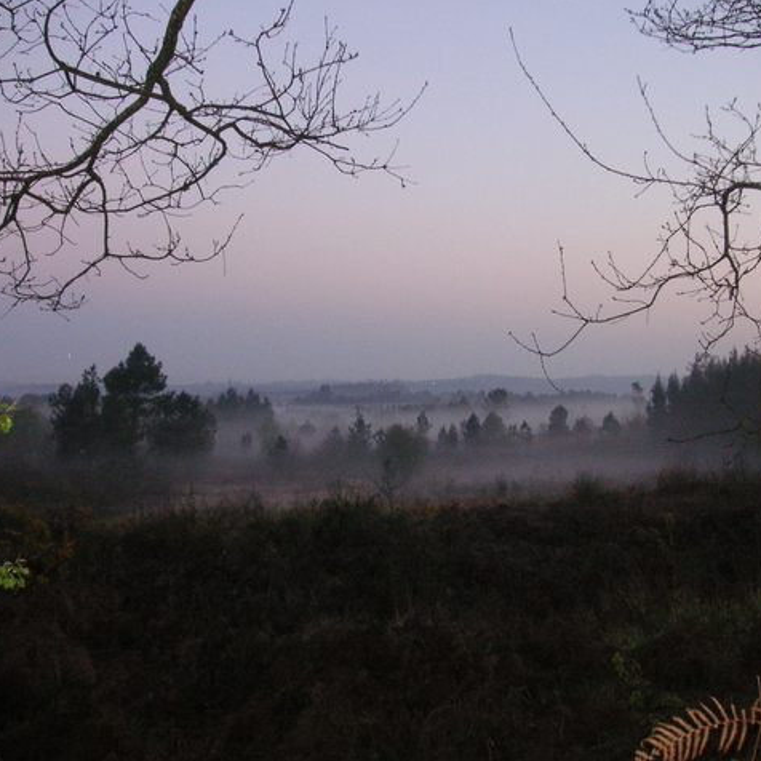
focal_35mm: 44
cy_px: 379
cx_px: 400
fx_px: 1094
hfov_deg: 38.3
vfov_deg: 38.3
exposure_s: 1/45
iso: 160
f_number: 2.8
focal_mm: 6.1
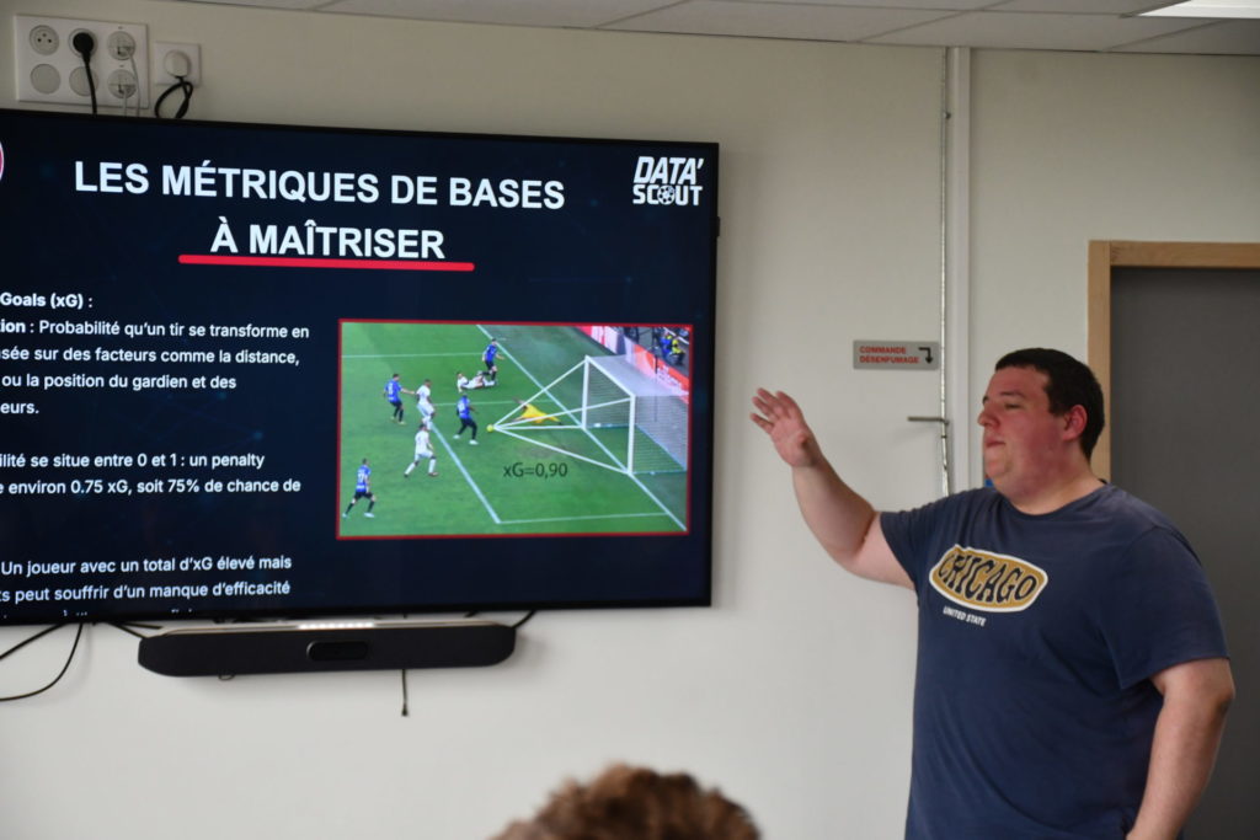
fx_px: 3465
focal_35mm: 99
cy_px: 420
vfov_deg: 13.8
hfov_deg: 20.6
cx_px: 630
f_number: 5
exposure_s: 1/125
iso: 900
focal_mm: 66
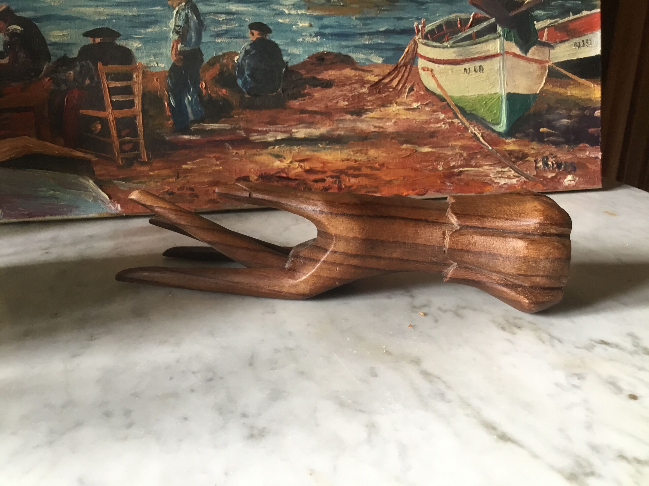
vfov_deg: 45.4
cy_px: 243
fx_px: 581
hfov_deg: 58.4
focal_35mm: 31
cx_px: 324
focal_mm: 3.3
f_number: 2.4
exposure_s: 1/33
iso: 80
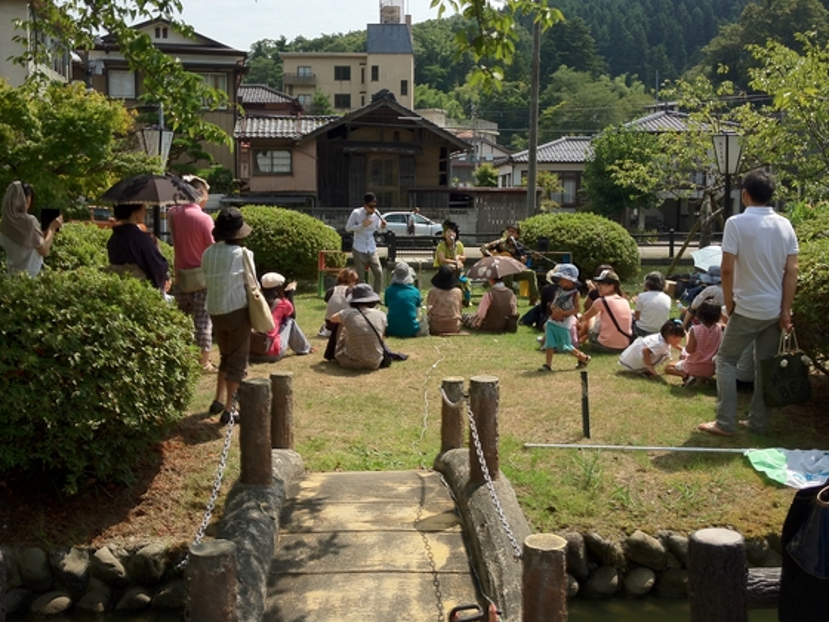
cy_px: 272
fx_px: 958
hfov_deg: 46.8
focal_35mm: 40
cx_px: 410
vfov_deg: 35.9
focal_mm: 4.28
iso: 64
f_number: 2.4
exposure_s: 1/1346
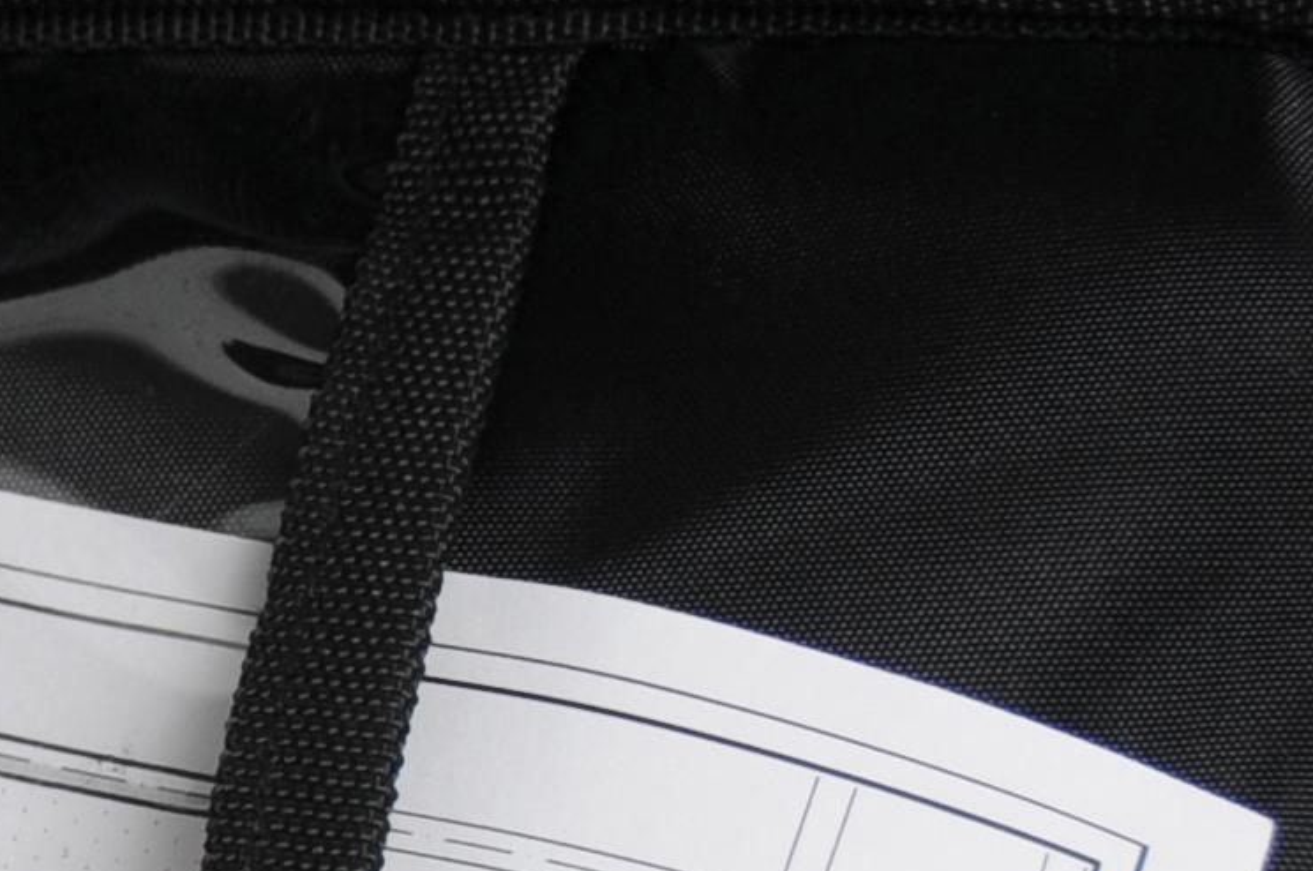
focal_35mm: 268
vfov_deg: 5.1
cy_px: 954
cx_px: -662
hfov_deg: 7.6
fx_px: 9757
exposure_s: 1/200
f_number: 4
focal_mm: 31
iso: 200
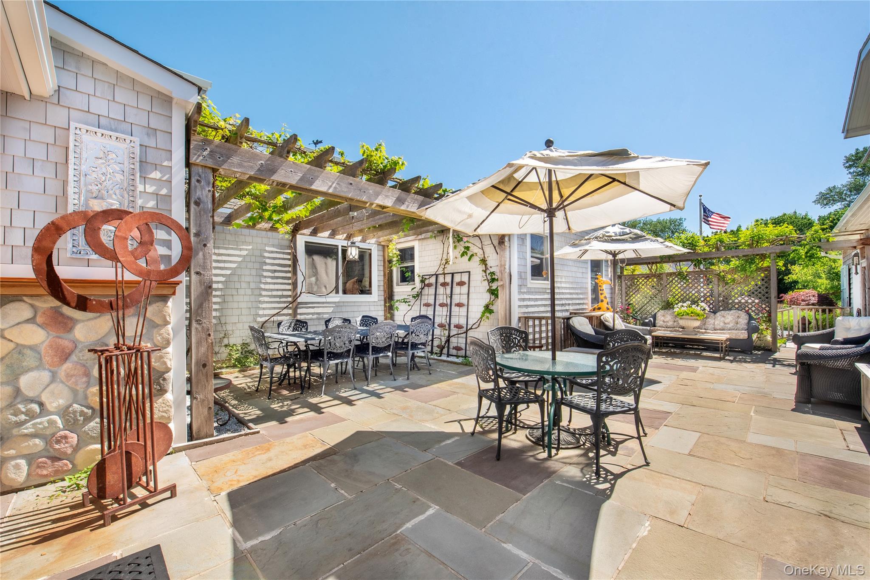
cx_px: 435
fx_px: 338
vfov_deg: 81.2
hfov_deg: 104.2
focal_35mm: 14
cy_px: 290
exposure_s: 1/1600
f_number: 11
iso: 400
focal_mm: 14
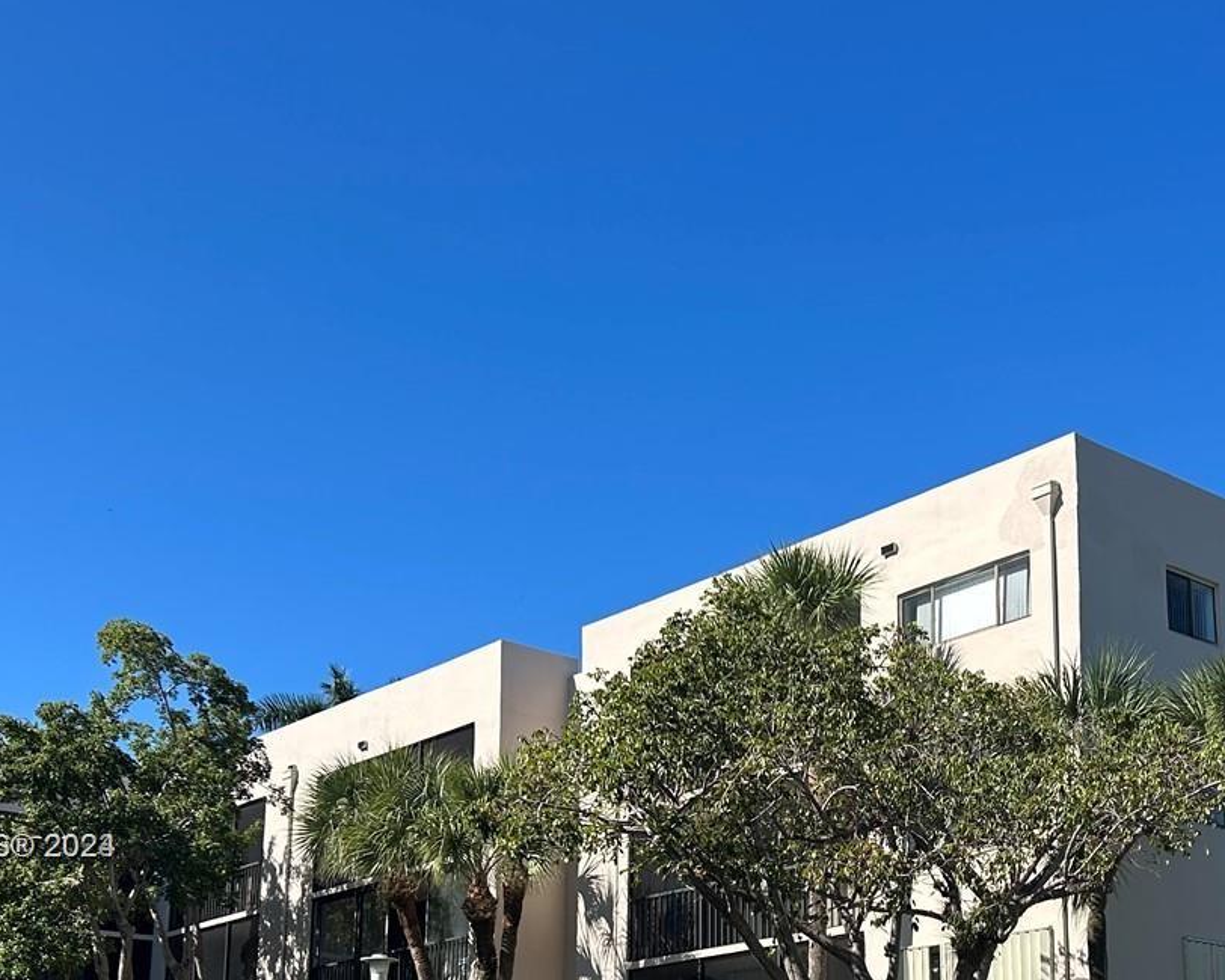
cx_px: 840
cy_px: 849
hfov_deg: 36.8
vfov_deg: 29.2
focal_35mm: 50
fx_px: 1813
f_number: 1.5
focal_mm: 5.7
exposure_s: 1/3356
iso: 50
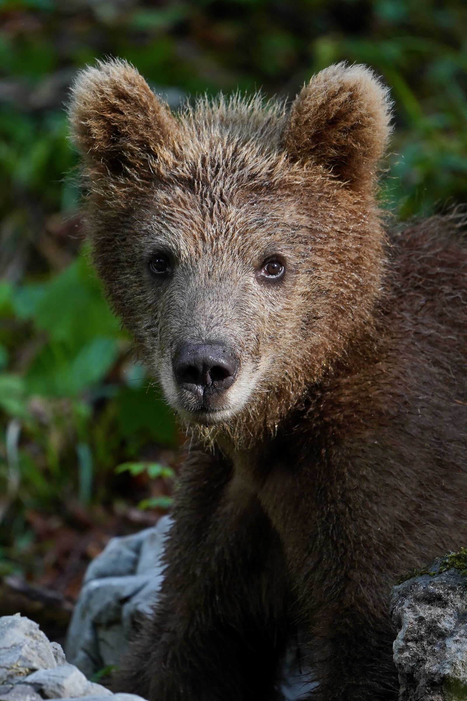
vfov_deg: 3.4
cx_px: 234
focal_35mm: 600
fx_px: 11674
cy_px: 350
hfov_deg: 2.3
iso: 800
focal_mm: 400
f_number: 5.6
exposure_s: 1/200
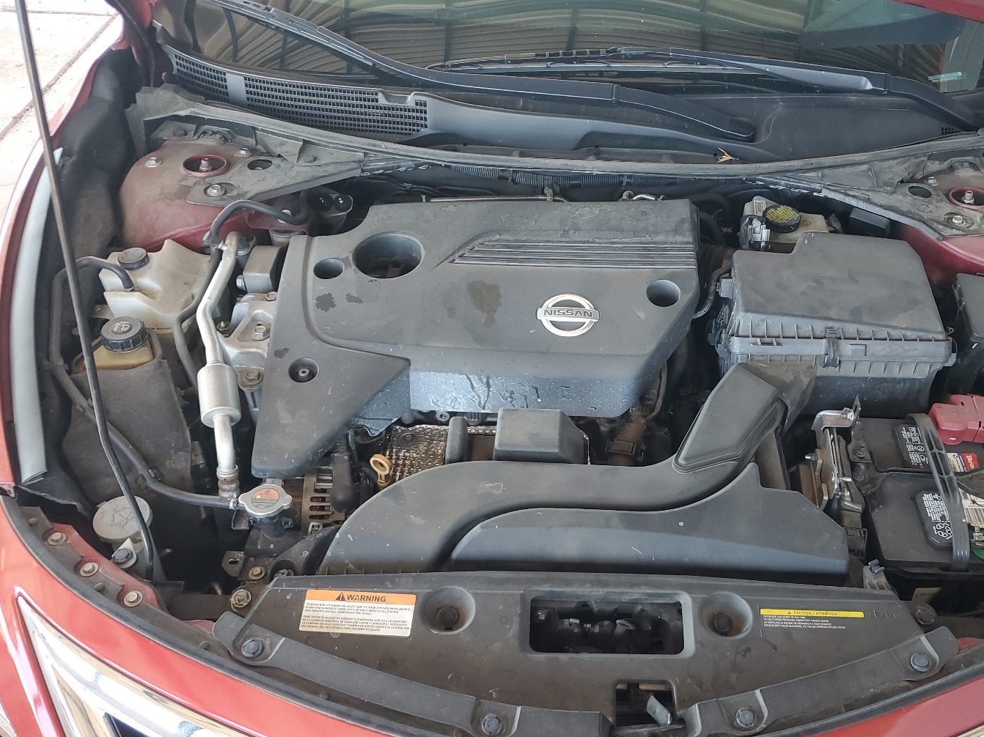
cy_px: 408
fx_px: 881
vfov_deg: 45.4
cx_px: 584
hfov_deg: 58.0
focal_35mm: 31
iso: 72
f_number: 1.5
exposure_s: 1/60.2
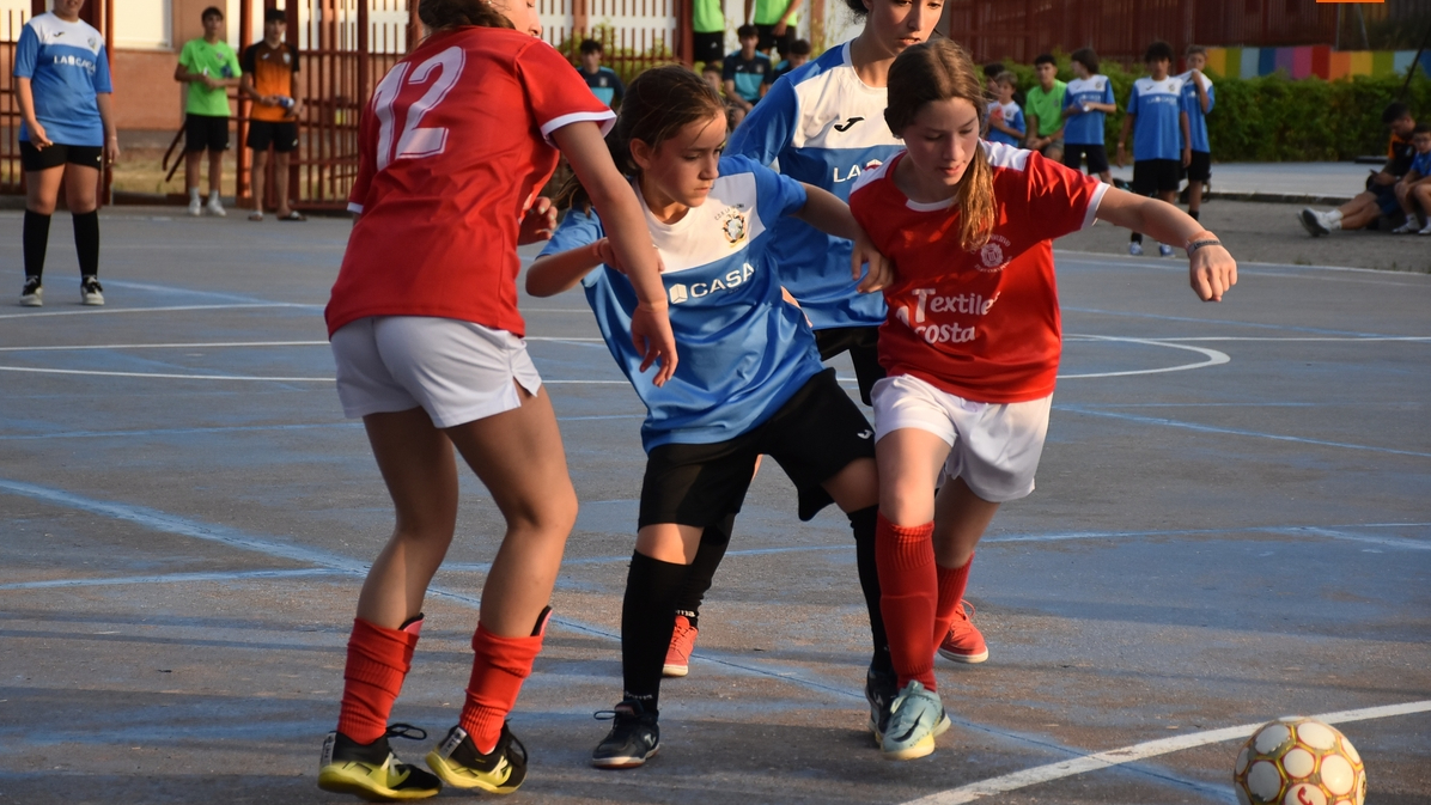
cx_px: 714
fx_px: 4781
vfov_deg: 9.6
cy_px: 366
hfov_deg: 17.0
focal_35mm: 126
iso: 800
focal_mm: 80
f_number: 5.3
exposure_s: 1/1000
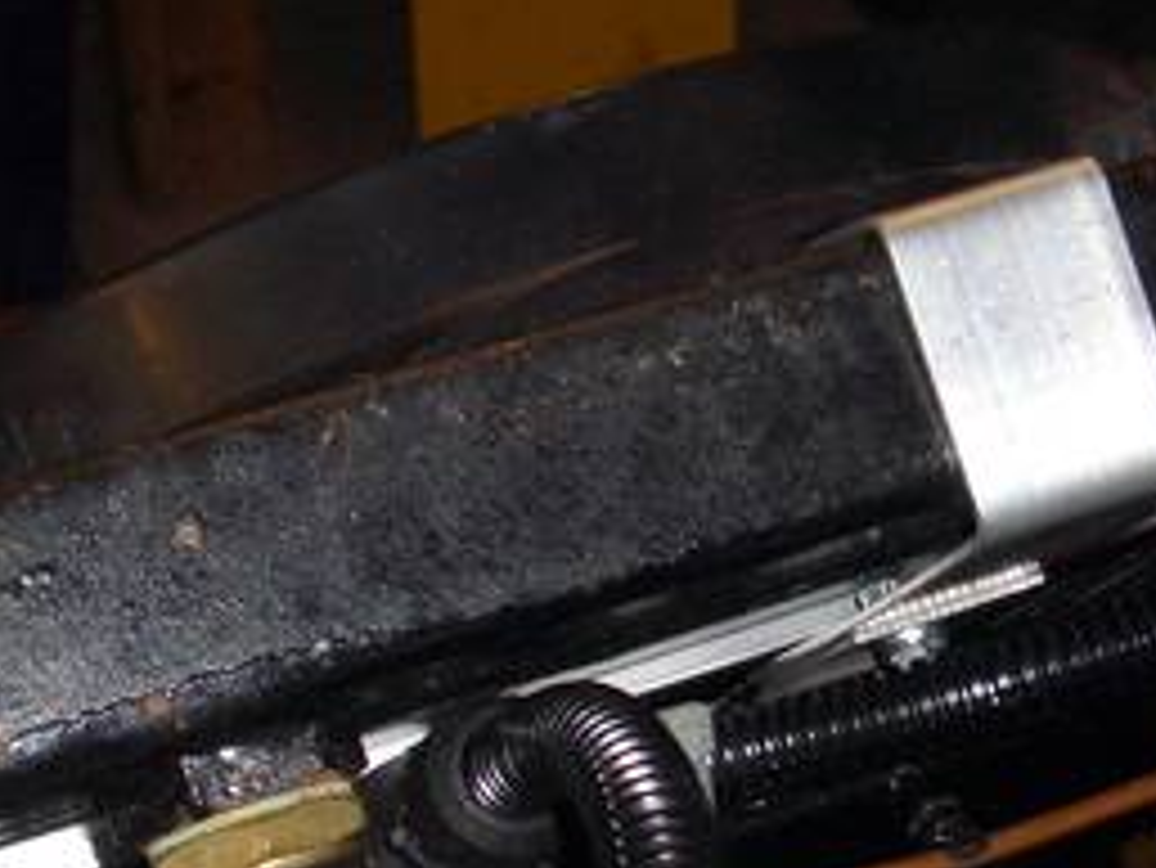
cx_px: 639
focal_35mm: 102
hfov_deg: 19.2
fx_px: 3408
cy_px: 553
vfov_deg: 14.5
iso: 100
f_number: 2.8
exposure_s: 1/60
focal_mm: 6.8
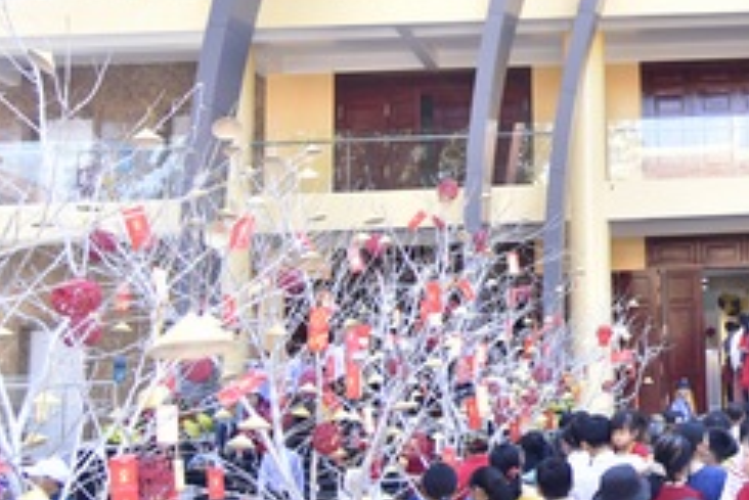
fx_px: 1332
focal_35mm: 64
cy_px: 156
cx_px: 804
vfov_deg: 21.2
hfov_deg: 28.7
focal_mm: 24
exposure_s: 1/125
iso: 320
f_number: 4
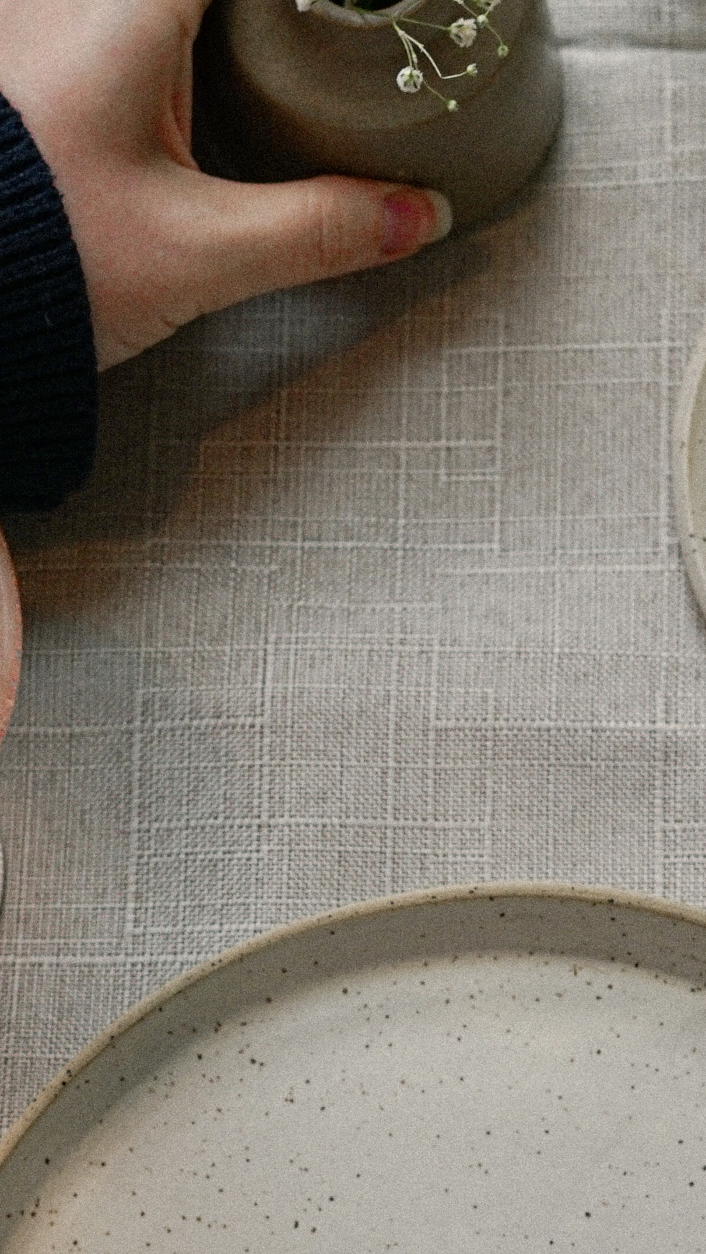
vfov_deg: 14.7
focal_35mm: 146
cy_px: 512
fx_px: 4857
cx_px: 451
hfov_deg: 8.3
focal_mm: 50
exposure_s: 1/160
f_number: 4
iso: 320
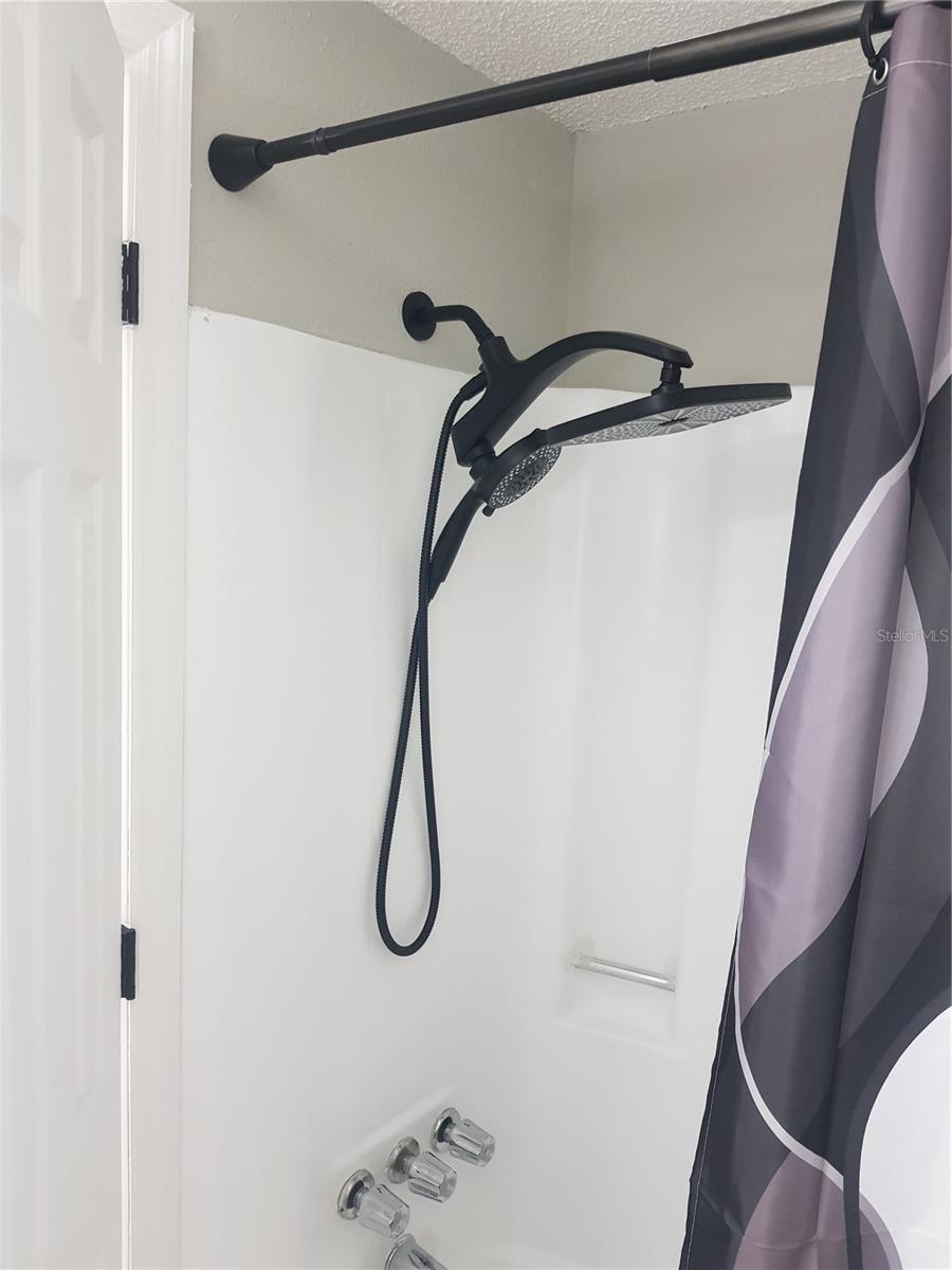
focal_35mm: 26
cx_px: 476
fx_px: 953
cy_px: 635
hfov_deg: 53.1
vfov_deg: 67.3
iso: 200
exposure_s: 1/24
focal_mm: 4.3
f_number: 1.7
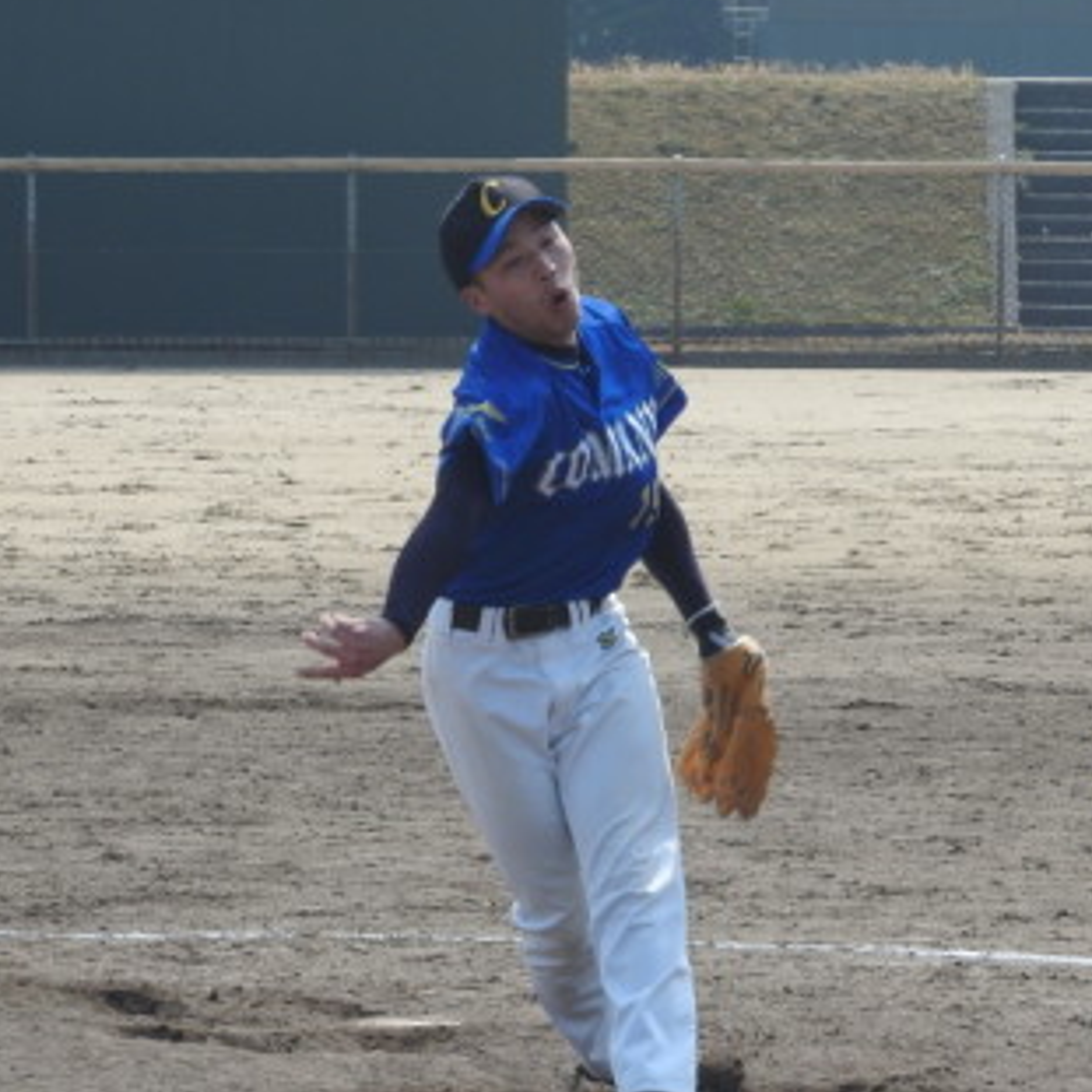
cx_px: 614
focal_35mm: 341
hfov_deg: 5.1
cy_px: 678
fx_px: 12170
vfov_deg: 5.1
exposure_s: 1/400
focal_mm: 35.8
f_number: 5.3
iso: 100
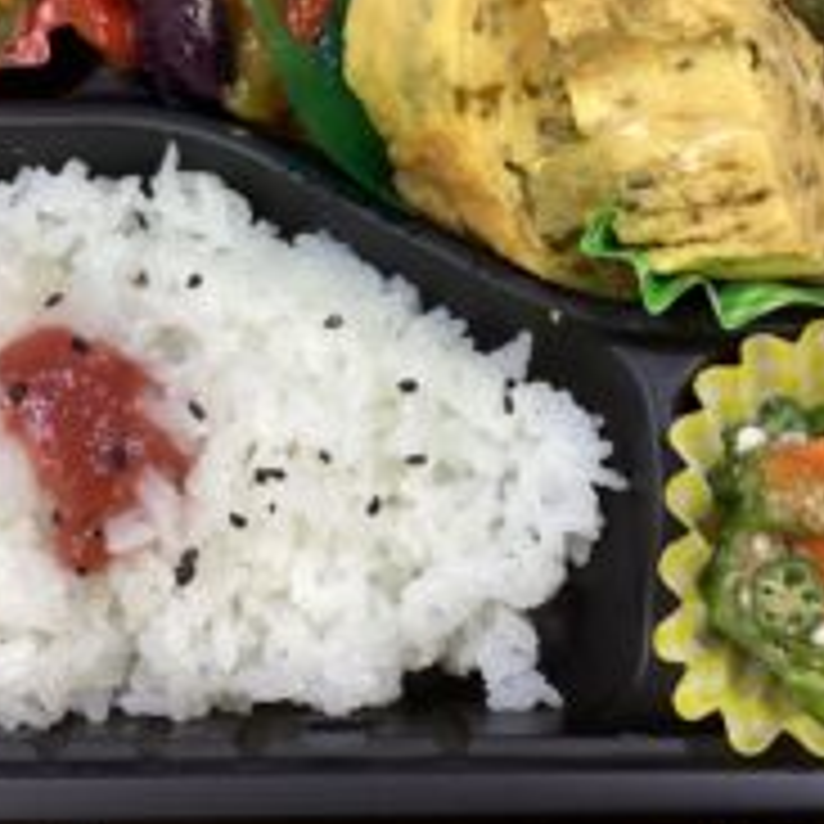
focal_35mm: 56
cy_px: 227
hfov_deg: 30.5
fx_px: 1508
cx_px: 340
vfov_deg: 30.2
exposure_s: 1/60
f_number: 2.4
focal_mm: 3.3
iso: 160
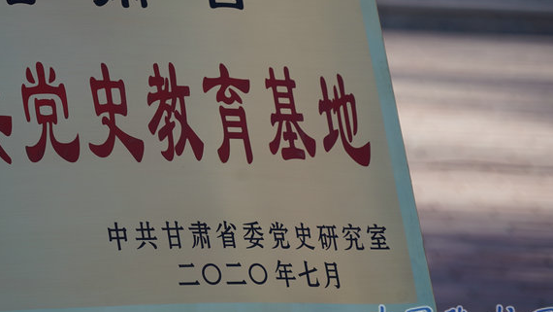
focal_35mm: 268
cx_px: 107
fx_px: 3931
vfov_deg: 4.5
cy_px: 77
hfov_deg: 8.0
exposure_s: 1/160
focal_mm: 152
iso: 100
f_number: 6.3
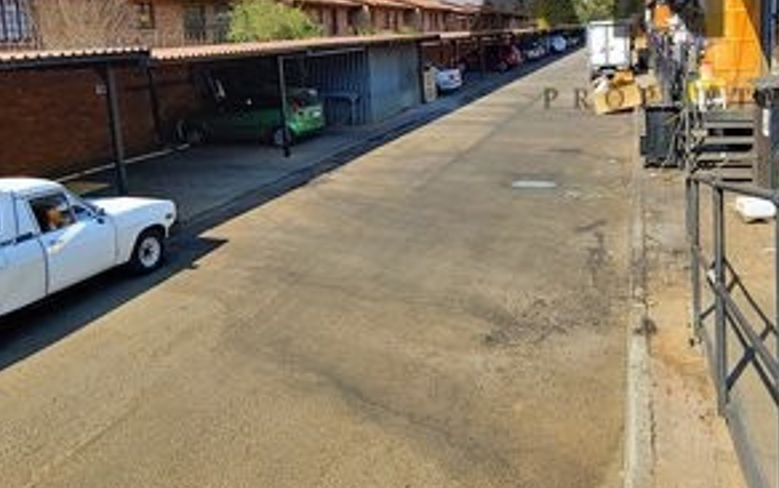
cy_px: 129
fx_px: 616
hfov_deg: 64.6
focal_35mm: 29
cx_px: 411
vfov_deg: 42.1
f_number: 1.9
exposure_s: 1/1000
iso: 50
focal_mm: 2.18
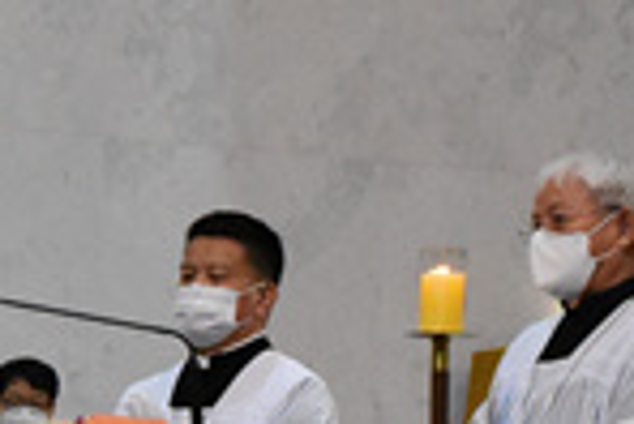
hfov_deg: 9.2
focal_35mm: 220
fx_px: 3878
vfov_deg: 6.2
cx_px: -111
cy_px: 469
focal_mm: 34
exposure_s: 1/200
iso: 8000
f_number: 10
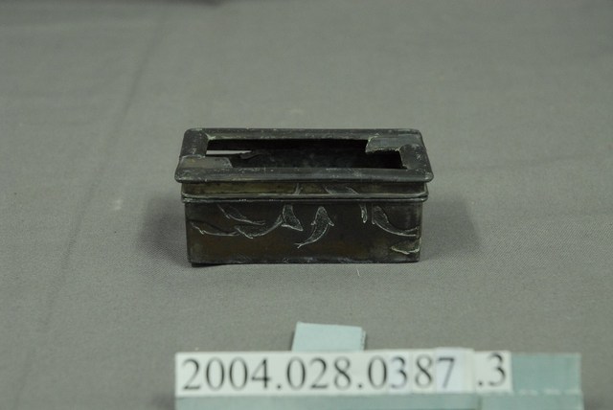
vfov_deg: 13.1
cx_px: 306
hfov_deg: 19.4
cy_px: 205
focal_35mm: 105
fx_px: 1789
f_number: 8
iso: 1000
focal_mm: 70
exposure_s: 1/10
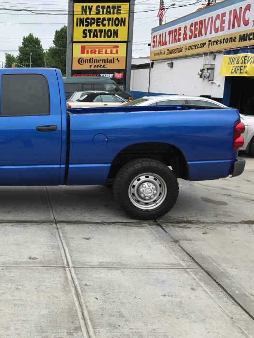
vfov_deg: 45.8
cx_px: 15
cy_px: 157
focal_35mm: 41
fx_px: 401
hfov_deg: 32.9
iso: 20
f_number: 1.8
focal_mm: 3.99
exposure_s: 1/1212
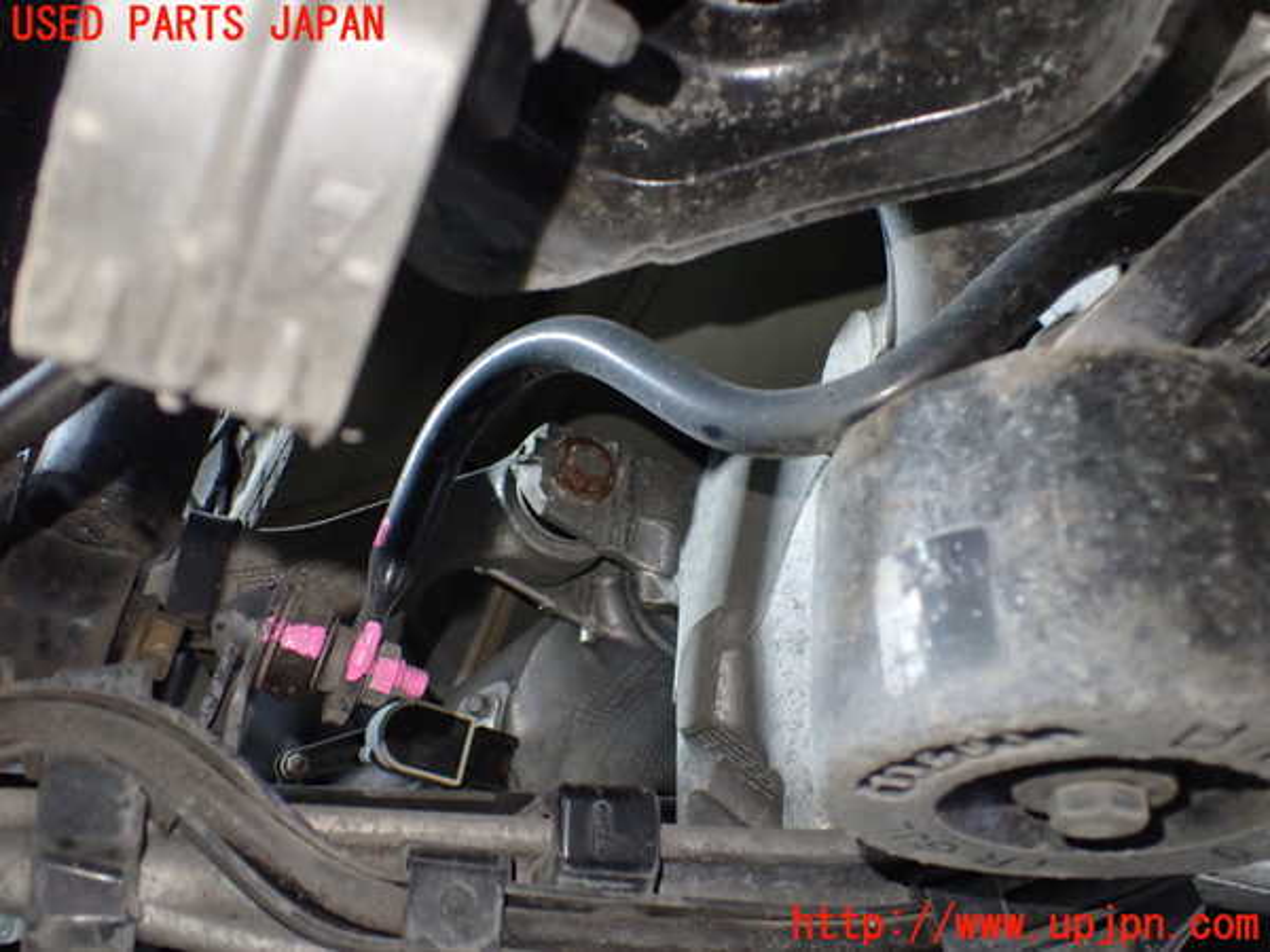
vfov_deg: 46.8
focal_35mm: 30
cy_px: 476
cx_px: 635
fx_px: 1101
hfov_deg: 60.0
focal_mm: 5.4
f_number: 2.3
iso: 800
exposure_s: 1/40
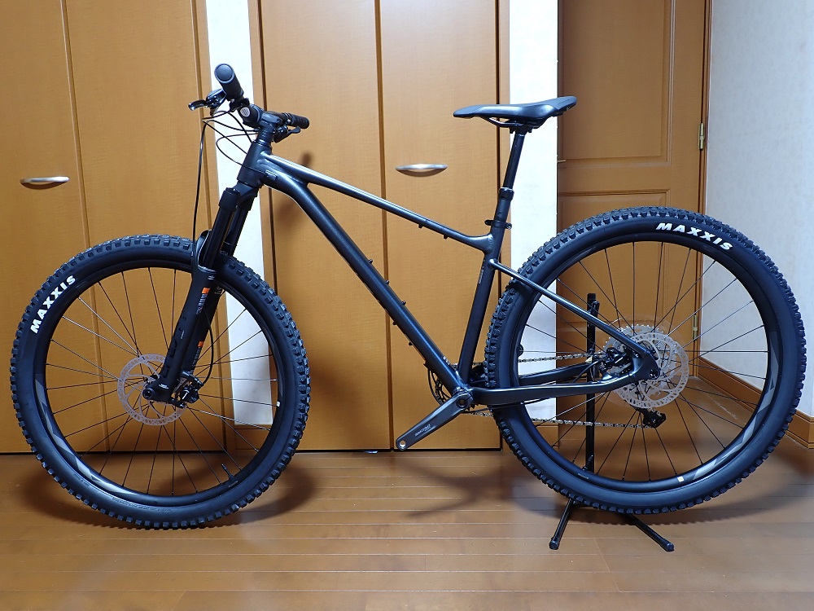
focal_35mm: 28
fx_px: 658
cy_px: 306
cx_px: 407
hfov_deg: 63.4
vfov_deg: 49.7
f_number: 3.2
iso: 100
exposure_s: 1/2.5
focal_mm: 5.05
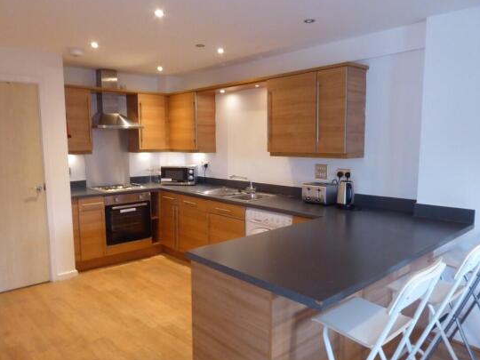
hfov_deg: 65.3
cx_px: 230
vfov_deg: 51.3
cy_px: 190
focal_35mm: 27
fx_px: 374
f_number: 3.3
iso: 400
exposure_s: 1/13
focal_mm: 4.3
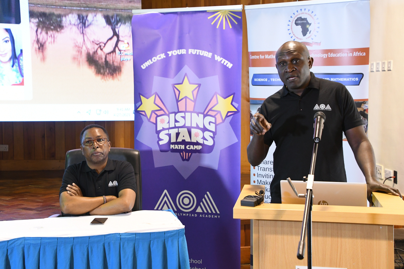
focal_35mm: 60
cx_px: 202
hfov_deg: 33.4
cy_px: 134
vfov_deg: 22.6
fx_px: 673
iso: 2500
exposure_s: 1/80
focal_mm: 40
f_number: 6.3
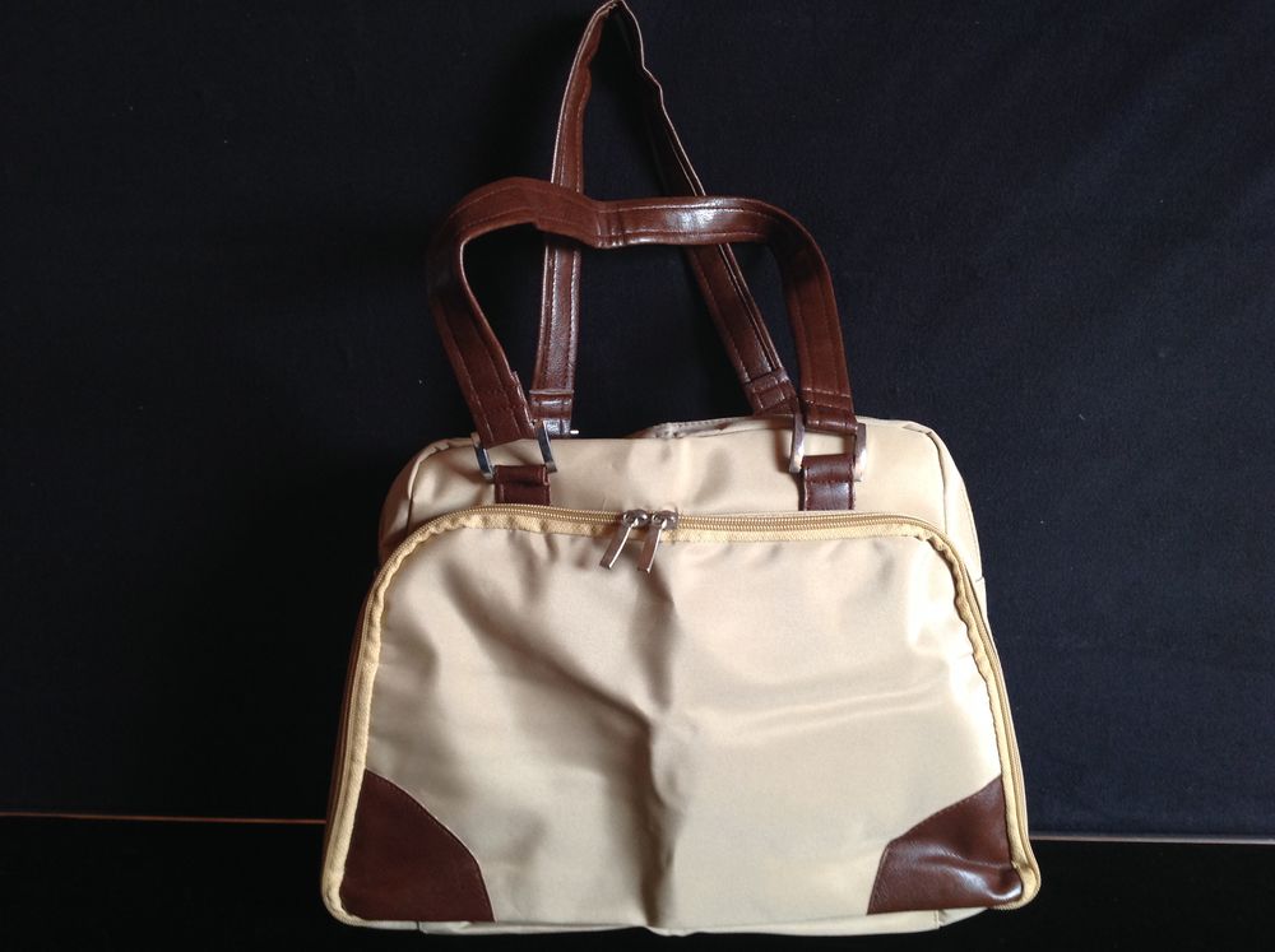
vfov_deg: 40.6
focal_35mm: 35
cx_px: 638
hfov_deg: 52.7
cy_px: 476
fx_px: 1287
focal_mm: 4.28
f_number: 2.4
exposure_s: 1/15
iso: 100
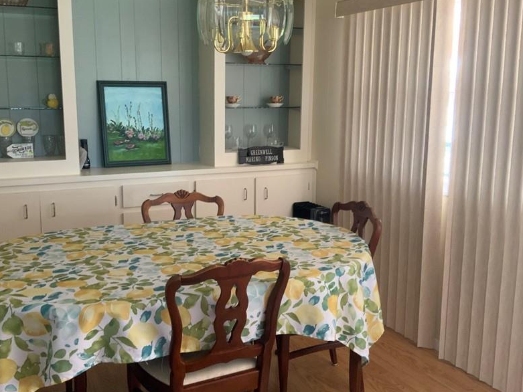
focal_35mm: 38
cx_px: 248
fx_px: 574
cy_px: 190
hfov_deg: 48.9
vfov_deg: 37.7
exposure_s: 1/60
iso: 160
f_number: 1.8
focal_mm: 3
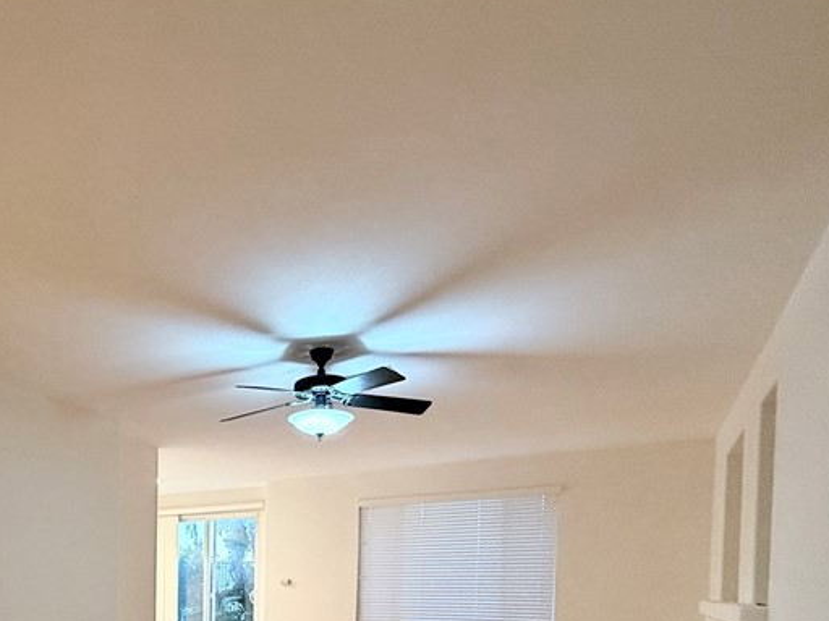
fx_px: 671
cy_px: 603
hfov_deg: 58.6
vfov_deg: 43.5
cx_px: 167
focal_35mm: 28
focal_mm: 2.22
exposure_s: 1/60
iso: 400
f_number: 2.2
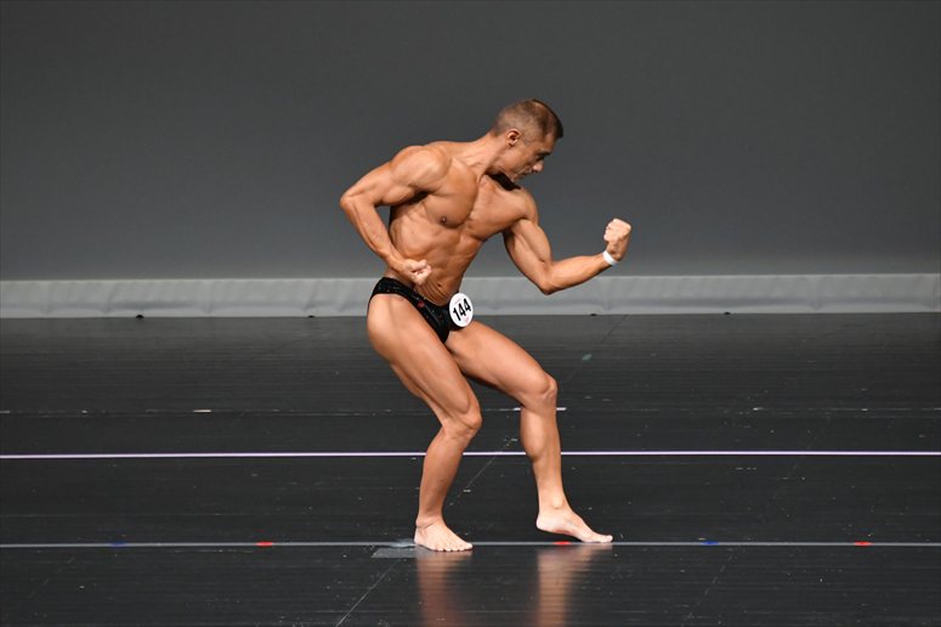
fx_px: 9797
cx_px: 470
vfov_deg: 3.7
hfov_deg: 5.5
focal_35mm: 375
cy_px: 314
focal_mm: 250
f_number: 5.6
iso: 4000
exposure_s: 1/400
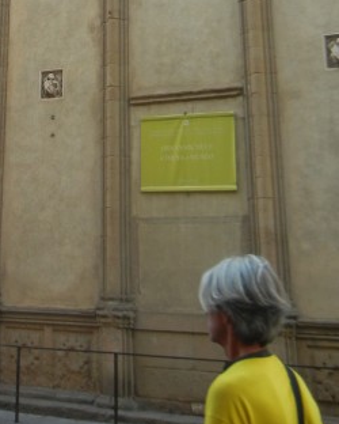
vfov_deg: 24.5
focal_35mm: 72
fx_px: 902
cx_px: 16
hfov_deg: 20.7
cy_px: -49
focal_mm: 5.4
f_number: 3.5
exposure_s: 1/119
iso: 160
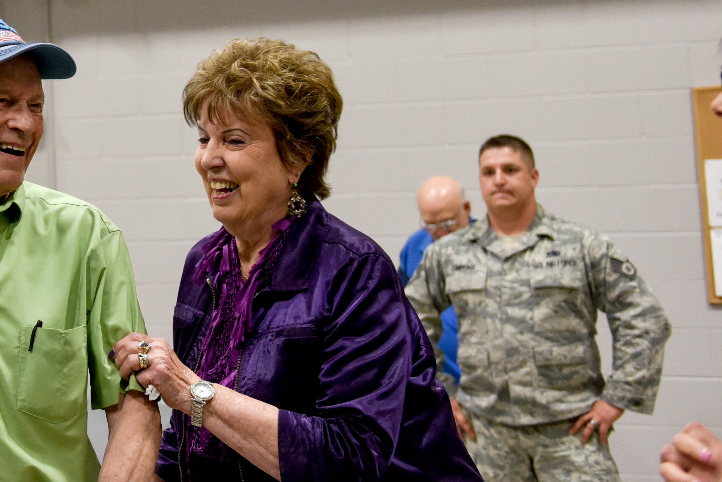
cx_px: -76
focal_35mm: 84
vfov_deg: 16.1
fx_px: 1685
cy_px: 49
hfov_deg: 22.8
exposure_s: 1/125
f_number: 3.5
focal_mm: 36
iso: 1250
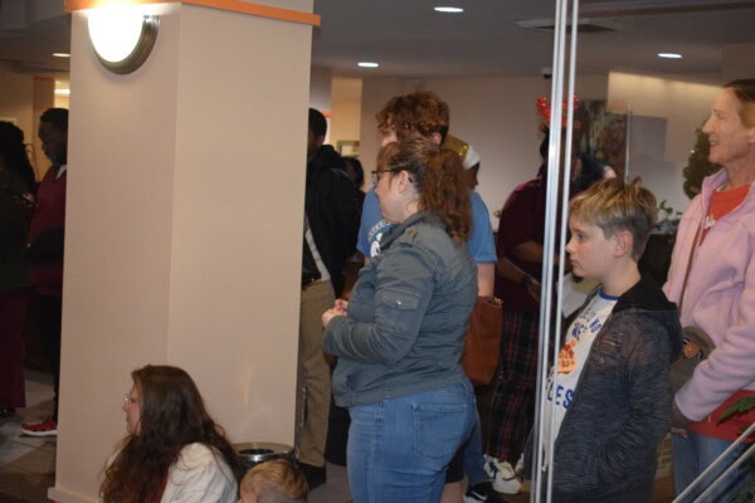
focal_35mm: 60
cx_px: 378
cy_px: 252
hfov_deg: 33.4
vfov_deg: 22.6
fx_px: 1258
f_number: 4.8
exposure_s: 1/60
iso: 2500
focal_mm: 40
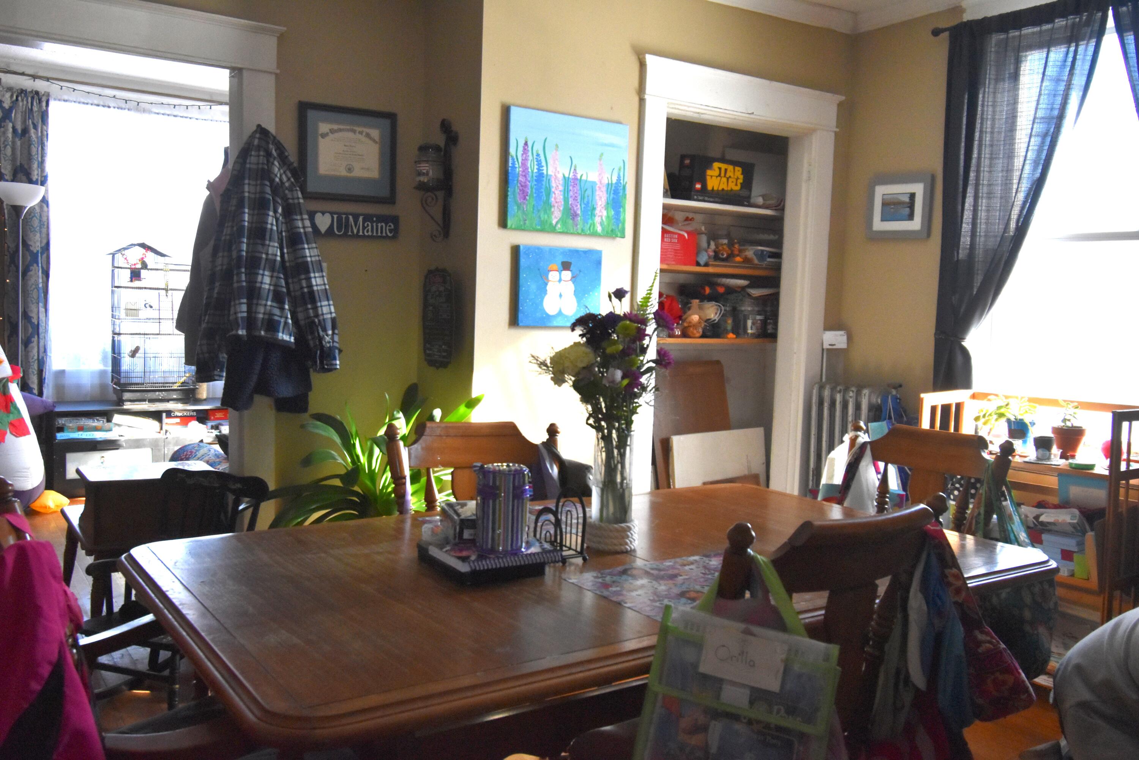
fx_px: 949
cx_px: 570
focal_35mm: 30
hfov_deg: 61.9
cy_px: 380
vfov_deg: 43.6
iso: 2000
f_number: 5.6
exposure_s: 1/500
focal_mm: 20
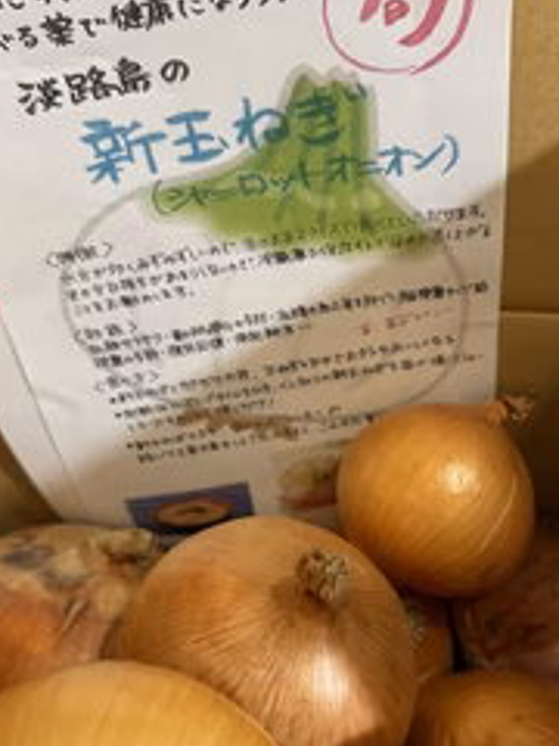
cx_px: 280
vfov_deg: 46.3
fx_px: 861
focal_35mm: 40
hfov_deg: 36.0
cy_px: 479
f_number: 1.78
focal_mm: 6.76
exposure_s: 1/60
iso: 400
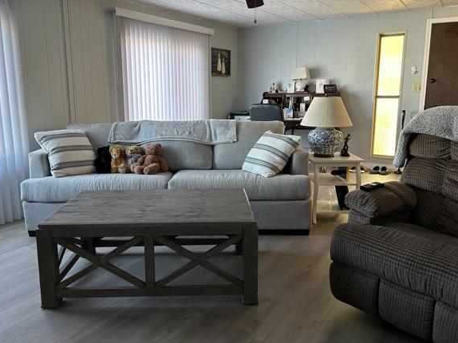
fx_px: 384
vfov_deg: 48.1
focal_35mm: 29
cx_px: 219
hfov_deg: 61.7
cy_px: 154
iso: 160
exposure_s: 1/60
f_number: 1.5
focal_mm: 5.7
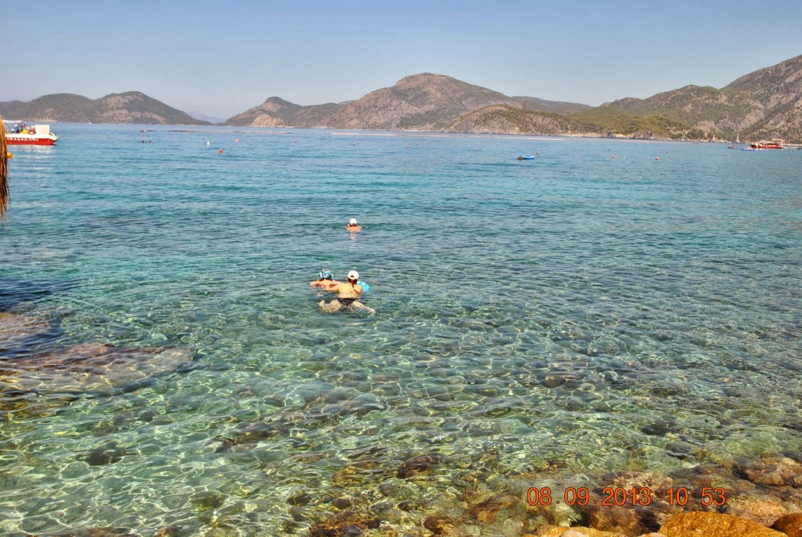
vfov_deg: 37.0
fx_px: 803
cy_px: 268
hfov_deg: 53.1
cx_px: 401
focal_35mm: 36
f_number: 8
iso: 100
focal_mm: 24
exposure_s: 1/250
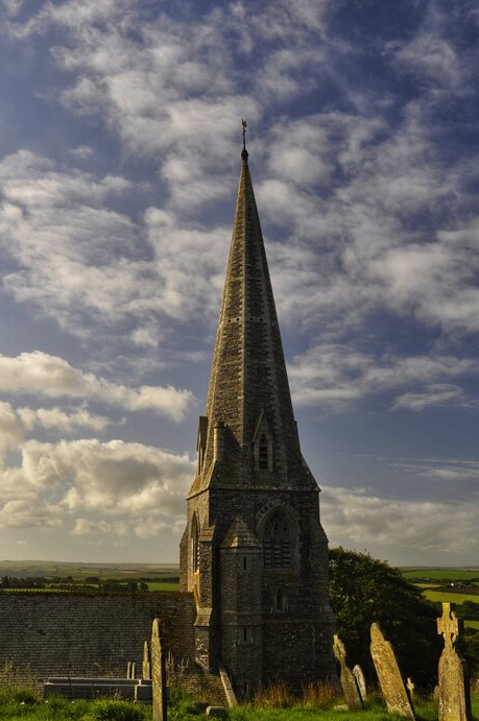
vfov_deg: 54.5
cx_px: 244
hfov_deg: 37.8
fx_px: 700
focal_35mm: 35
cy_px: 362
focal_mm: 20
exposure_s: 1/320
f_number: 9
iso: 250
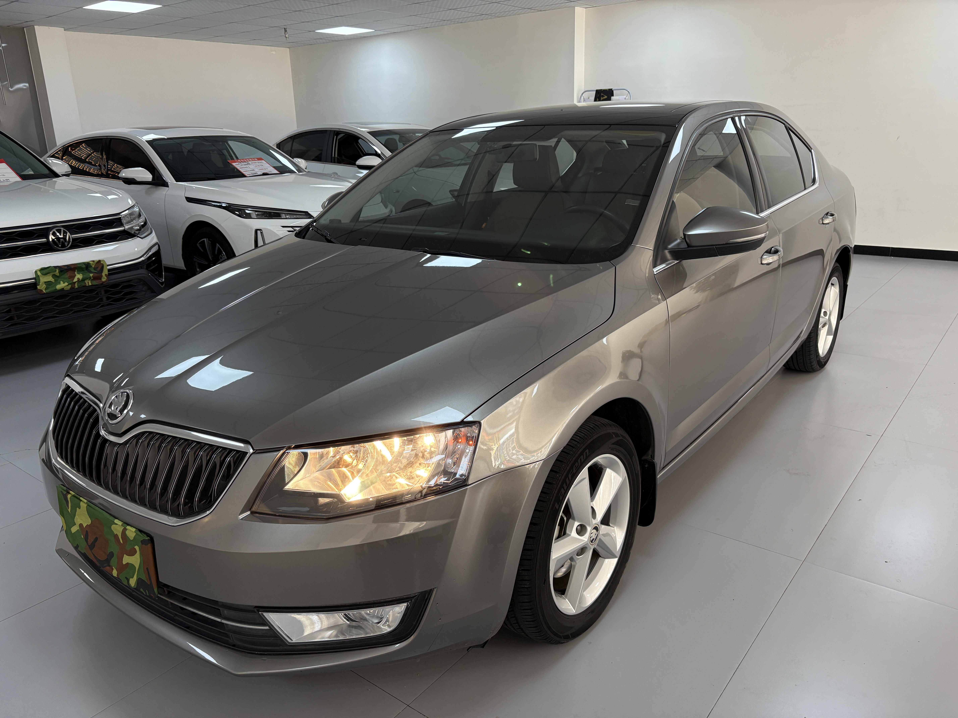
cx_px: 479
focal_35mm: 26
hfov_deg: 67.3
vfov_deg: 53.1
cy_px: 359
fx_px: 720
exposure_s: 1/100
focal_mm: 5.96
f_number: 1.6
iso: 80
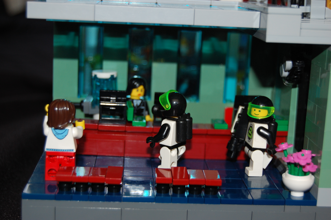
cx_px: 166
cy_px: 110
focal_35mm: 68
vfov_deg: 20.1
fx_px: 620
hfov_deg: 29.9
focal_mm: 45
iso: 400
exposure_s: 1/60
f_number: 5.3
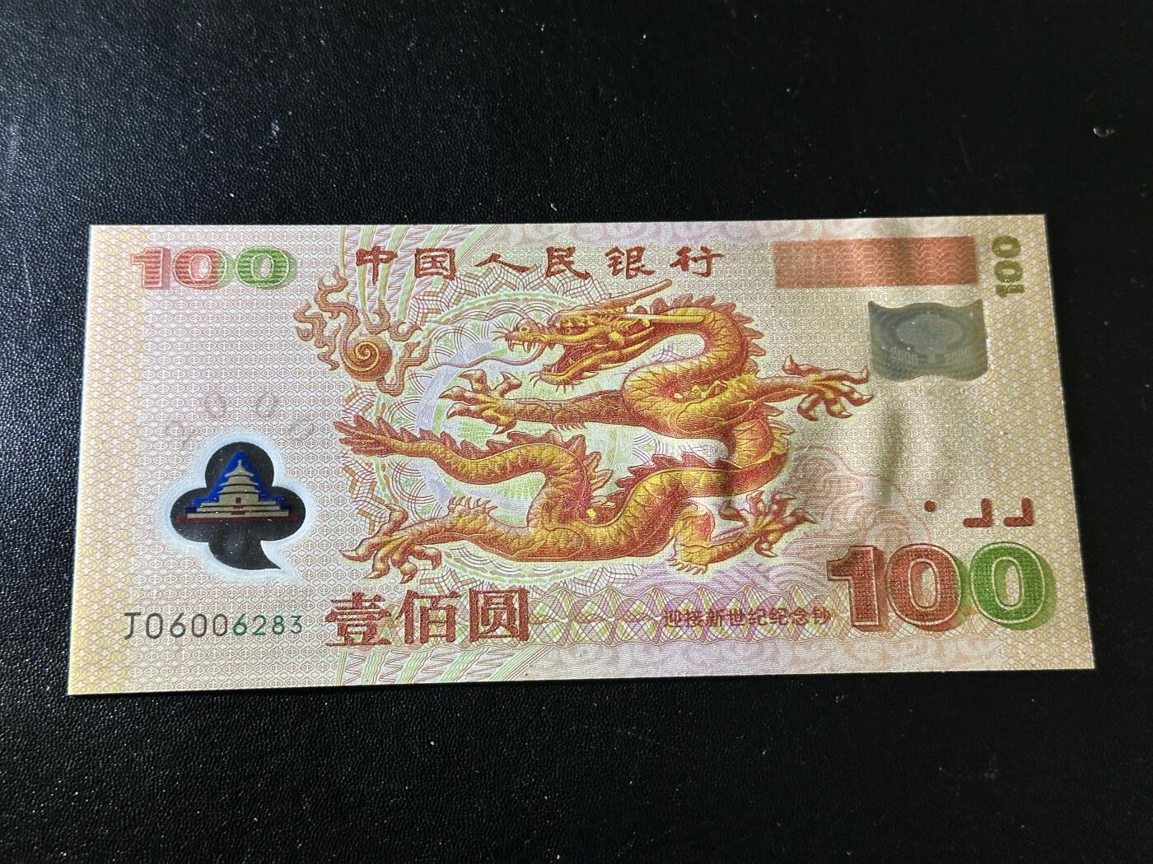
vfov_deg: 30.3
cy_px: 432
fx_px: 1599
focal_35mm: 48
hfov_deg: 39.7
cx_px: 576
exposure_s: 1/50
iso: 200
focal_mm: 6.86
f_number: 1.78
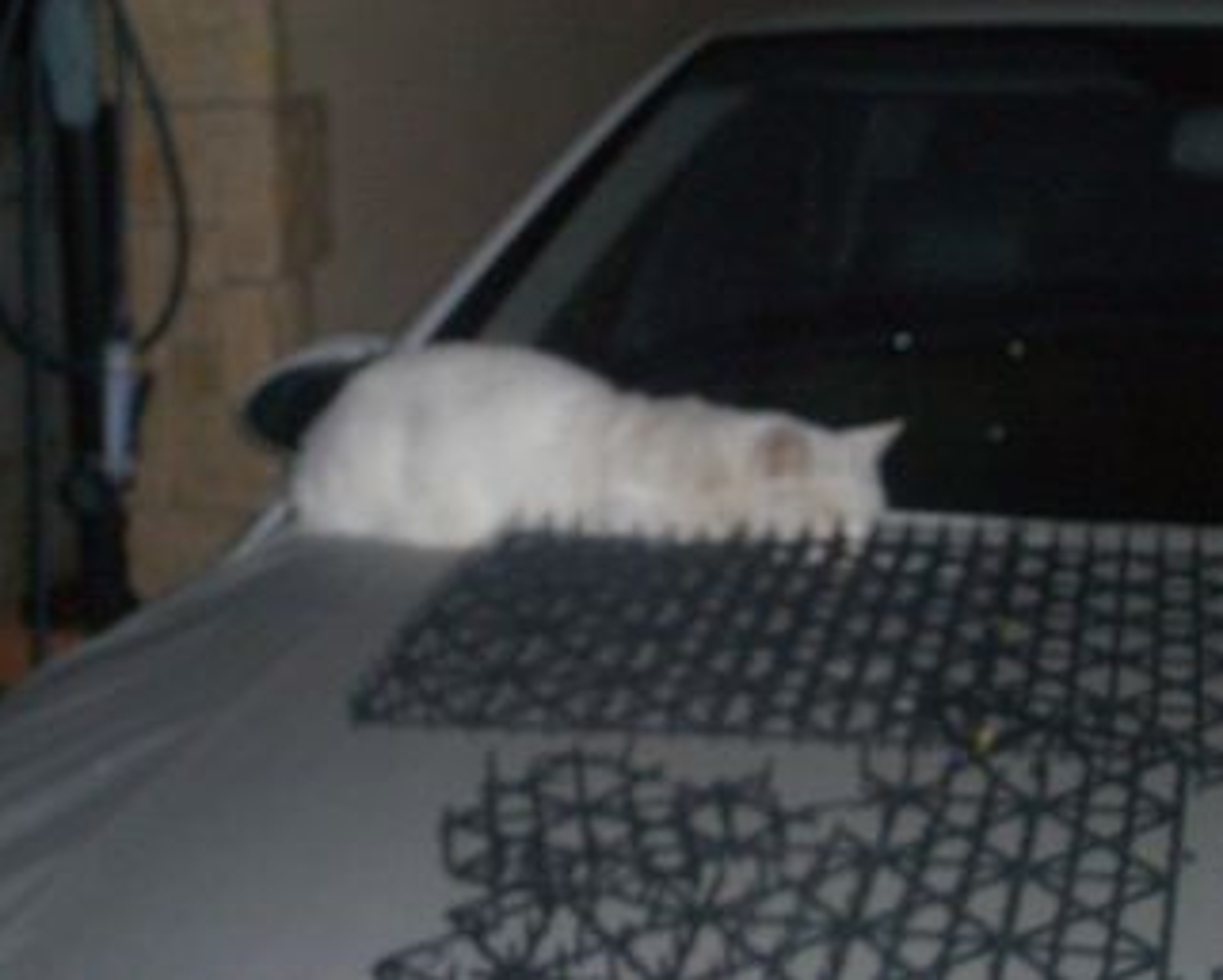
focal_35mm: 66
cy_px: 490
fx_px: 2390
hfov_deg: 28.7
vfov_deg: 23.2
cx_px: 568
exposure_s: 1/60
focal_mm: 10.2
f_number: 5.6
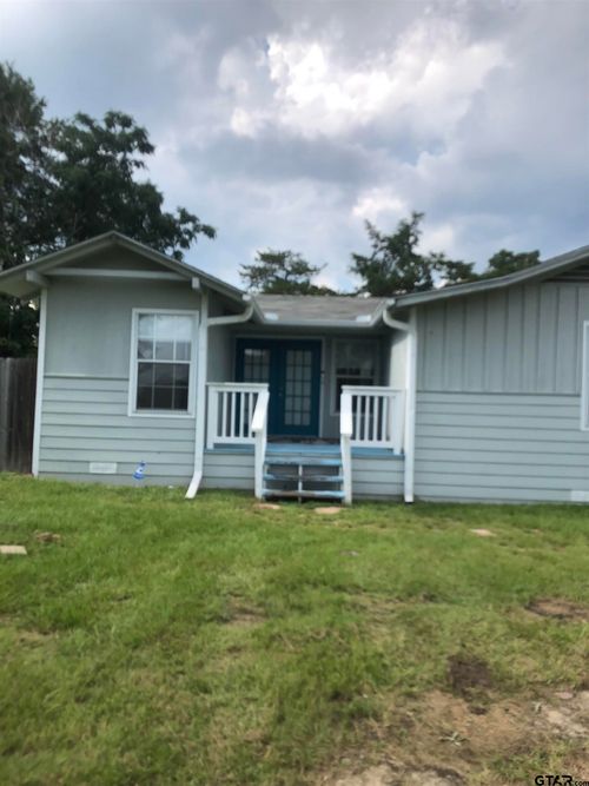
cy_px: 393
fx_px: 635
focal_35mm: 28
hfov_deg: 49.7
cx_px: 294
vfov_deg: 63.5
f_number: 1.8
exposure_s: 1/1736
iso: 20
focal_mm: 3.99
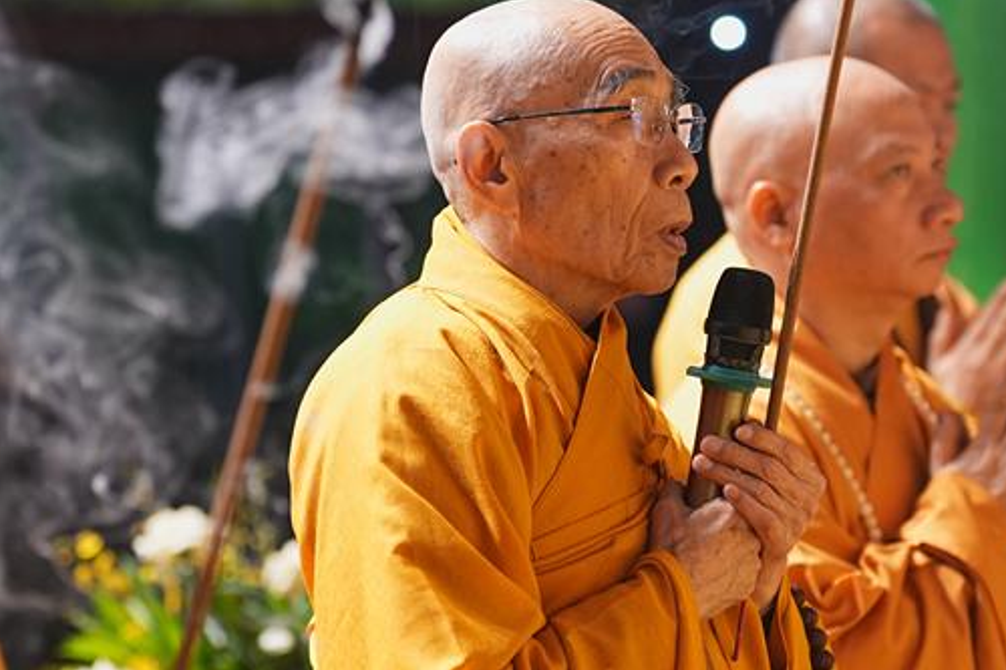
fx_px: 7374
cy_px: 447
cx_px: 594
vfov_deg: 5.2
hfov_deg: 7.8
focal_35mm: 264
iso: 800
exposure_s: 1/100
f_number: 2.8
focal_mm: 110
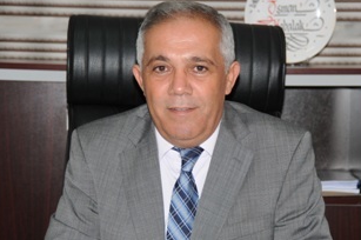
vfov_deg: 12.0
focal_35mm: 114
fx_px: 1142
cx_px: 203
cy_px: 156
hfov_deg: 18.0
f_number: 4.8
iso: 200
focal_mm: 52
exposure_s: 1/60
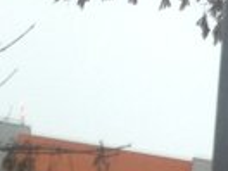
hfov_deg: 6.3
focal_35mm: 271
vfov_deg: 5.2
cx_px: 843
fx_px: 1785
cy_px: 530
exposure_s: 1/20
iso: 50
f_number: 2.4
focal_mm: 4.28
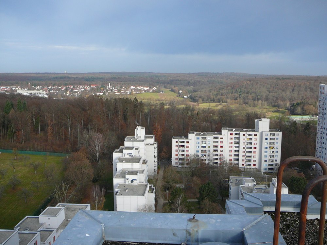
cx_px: 164
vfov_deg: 40.7
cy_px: 122
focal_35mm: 35
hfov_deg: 52.6
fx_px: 331
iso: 80
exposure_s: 1/500
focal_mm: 5.2
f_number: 2.8
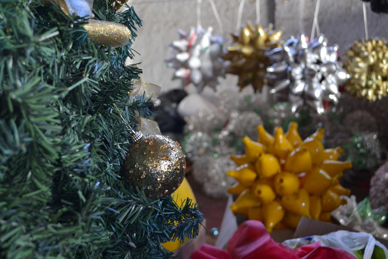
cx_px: 194
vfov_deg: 34.2
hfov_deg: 49.5
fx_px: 420
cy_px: 130
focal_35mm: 39
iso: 450
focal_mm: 26
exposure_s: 1/15
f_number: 4.2
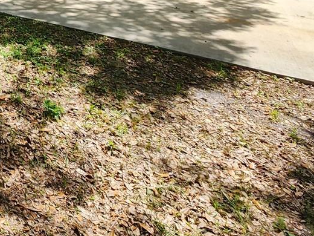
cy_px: -105
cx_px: -108
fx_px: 363
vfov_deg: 27.0
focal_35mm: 40
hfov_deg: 32.7
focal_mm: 2.2
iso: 50
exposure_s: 1/929
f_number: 2.2
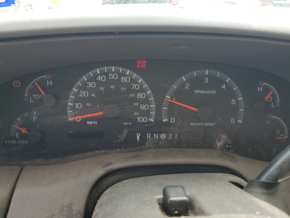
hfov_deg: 61.6
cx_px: 143
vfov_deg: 48.2
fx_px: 243
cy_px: 112
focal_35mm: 29
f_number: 1.5
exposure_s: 1/294
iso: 50
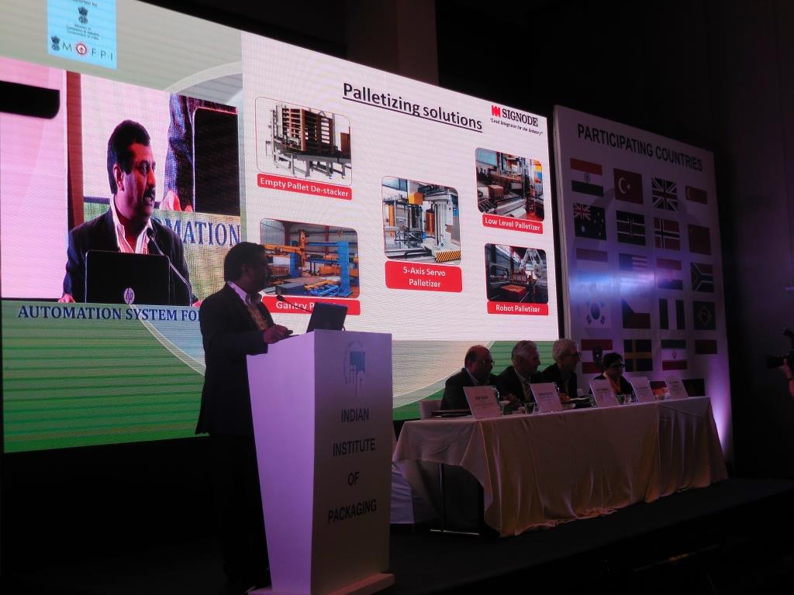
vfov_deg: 32.2
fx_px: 1032
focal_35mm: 45
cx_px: 397
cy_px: 298
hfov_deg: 42.1
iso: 125
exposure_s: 1/80
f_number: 4.2
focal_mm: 8.1
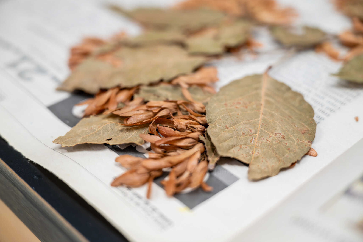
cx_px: 182
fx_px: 706
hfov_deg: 28.8
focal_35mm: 70
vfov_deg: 19.5
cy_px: 121
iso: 2500
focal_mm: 70
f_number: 2.8
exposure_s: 1/320
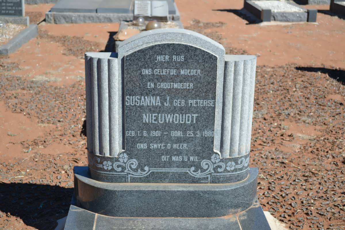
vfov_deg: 25.1
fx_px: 517
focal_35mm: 54
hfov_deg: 36.9
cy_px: 115
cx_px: 172
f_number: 5.6
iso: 125
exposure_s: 1/125
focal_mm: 36
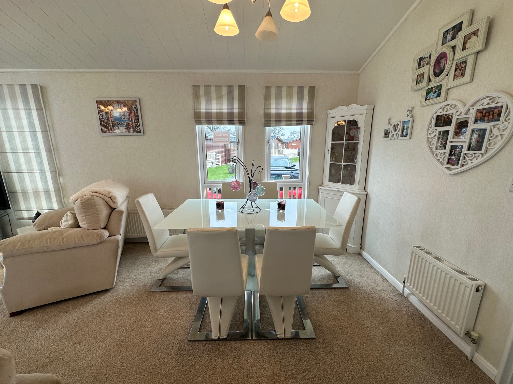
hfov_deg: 102.1
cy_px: 192
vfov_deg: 85.7
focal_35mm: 14
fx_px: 207
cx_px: 256
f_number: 2.2
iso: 50
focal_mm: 2.22
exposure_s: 1/100
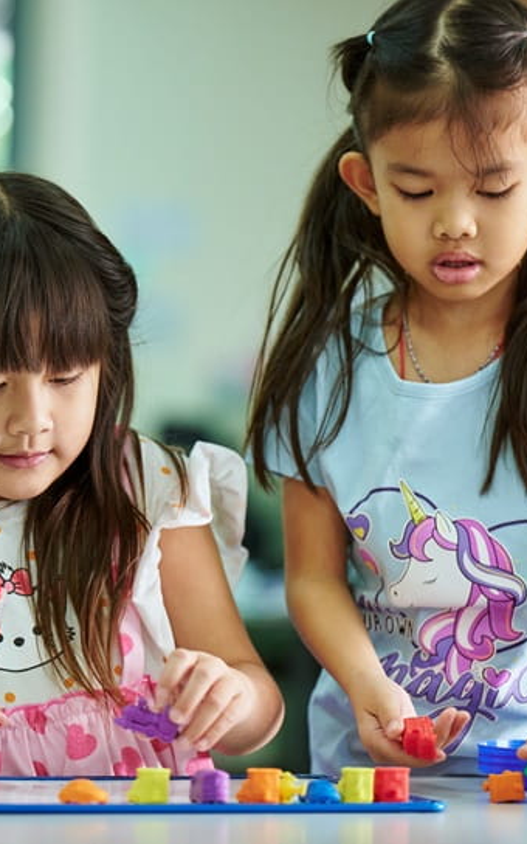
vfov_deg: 12.4
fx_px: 3884
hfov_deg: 7.8
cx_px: 180
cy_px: 422
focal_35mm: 169
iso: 800
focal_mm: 110
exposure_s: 1/200
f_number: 2.8
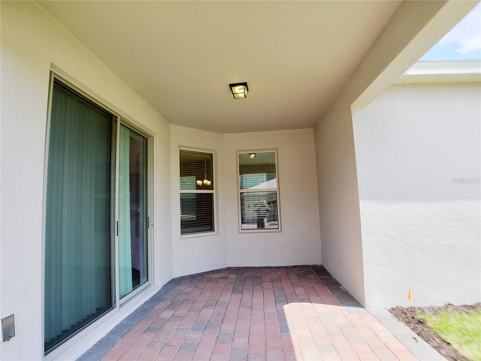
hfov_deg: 67.3
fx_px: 361
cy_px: 180
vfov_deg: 53.1
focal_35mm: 26
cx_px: 240
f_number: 2.4
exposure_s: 1/284
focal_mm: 4.3
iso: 50
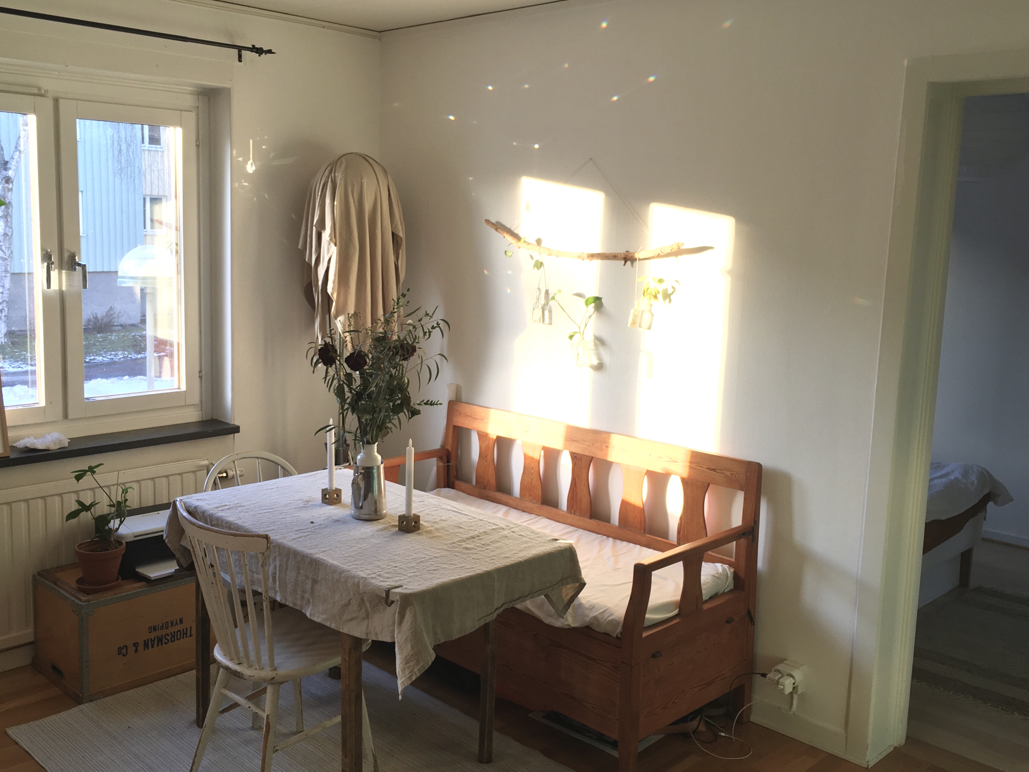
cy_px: 364
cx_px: 469
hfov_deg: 53.9
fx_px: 1011
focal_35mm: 34
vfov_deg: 41.8
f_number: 2.2
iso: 25
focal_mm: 4.15
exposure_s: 1/33
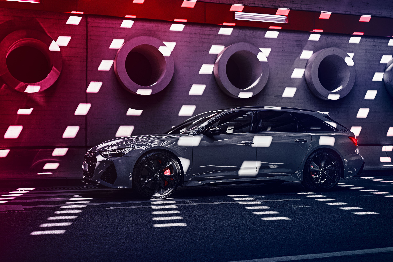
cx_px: 196
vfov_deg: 27.0
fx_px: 546
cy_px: 131
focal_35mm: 50
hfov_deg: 39.6
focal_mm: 50
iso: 500
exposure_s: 1/320
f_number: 4
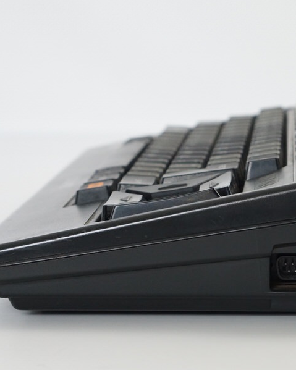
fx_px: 1544
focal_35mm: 141
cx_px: 320
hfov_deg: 10.8
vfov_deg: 13.7
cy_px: 158
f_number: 6.3
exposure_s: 1/80
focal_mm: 50
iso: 800
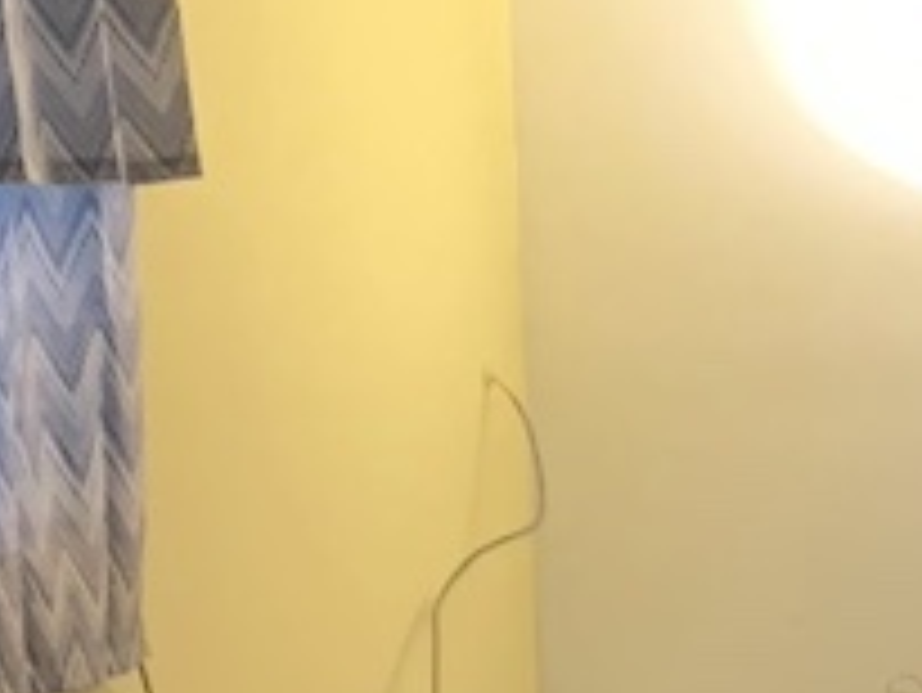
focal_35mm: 162
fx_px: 4317
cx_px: 1561
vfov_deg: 9.1
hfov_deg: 11.5
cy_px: 742
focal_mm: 4.25
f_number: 1.8
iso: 250
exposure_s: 1/40
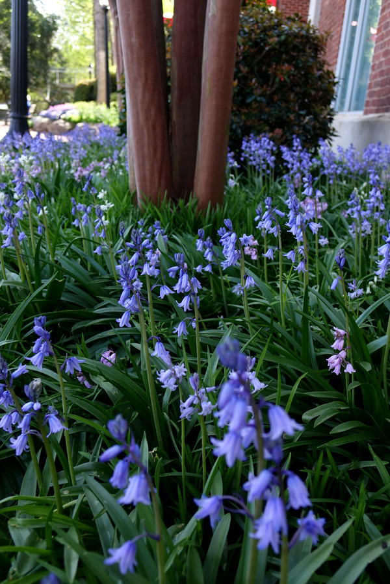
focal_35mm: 32
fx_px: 520
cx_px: 195
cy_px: 292
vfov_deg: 58.7
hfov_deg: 41.1
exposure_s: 1/125
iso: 100
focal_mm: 11.8
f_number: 2.8
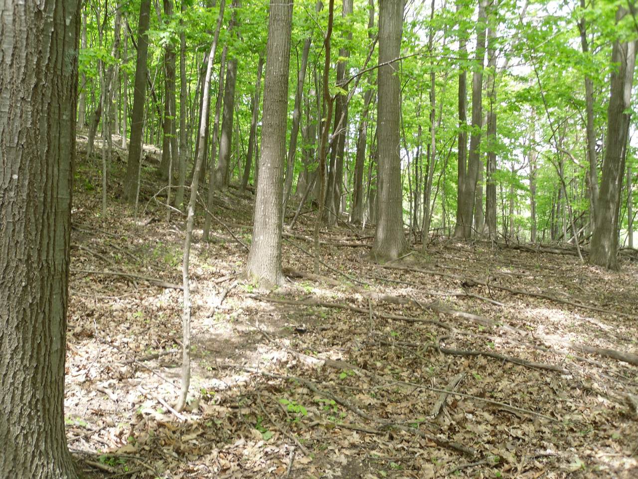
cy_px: 240
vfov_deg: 41.8
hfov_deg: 54.0
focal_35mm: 34
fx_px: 627
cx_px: 319
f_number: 2.8
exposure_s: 1/94
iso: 80
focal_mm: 6
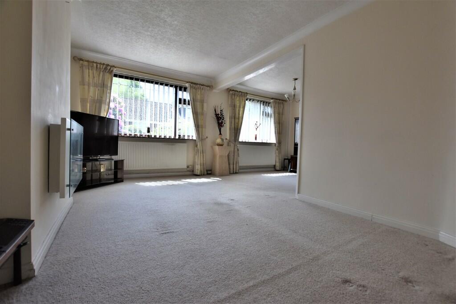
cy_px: 152
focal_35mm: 15
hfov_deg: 100.4
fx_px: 190
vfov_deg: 77.3
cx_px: 228
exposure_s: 1/250
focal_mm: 10
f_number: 5.6
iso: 360
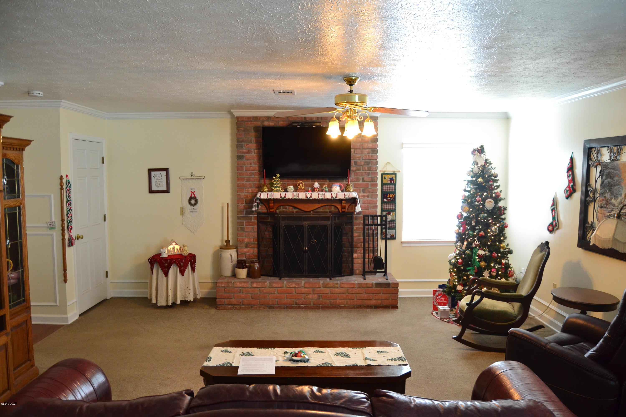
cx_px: 313
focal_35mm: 27
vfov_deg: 47.9
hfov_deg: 67.4
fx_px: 469
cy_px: 208
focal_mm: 18
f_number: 3.5
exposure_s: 1/60
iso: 800
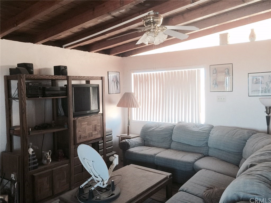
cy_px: 102
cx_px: 136
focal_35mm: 29
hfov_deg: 61.7
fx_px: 227
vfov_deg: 48.2
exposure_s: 1/30
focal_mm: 4.15
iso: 40
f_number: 2.2
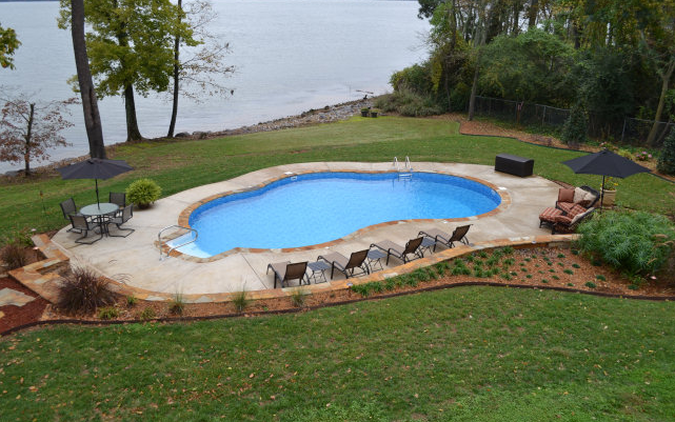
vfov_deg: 40.6
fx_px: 570
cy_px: 199
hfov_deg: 61.2
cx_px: 341
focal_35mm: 31
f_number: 6.3
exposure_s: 1/160
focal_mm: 20
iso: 100
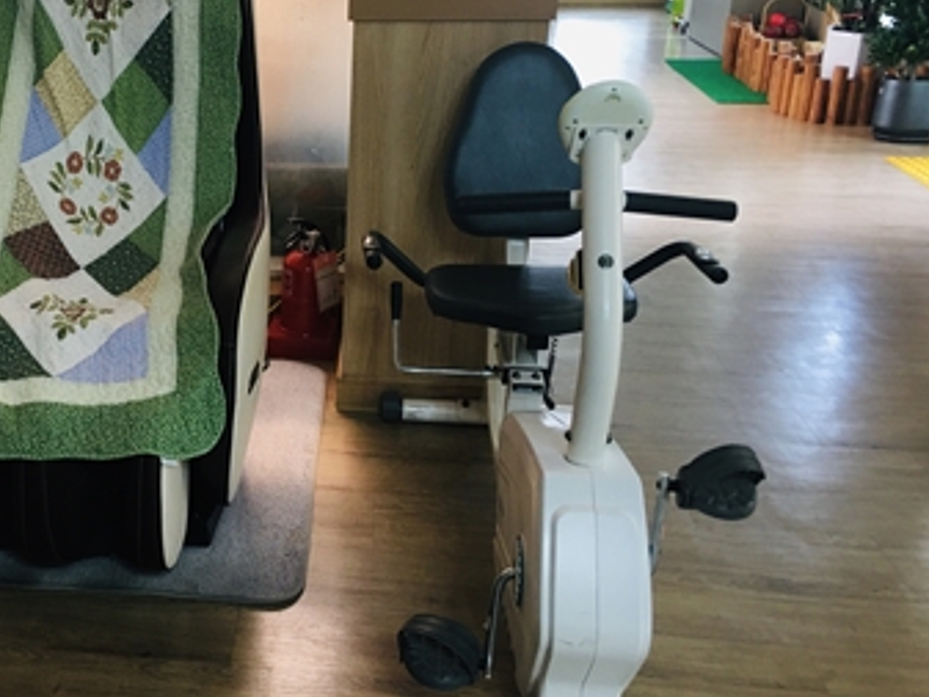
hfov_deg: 42.6
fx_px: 1154
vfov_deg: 33.6
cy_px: 293
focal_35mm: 43
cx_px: 243
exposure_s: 1/15
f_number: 2.2
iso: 40
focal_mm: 4.15
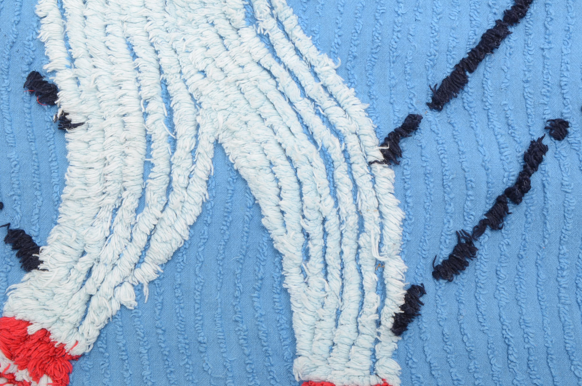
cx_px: 291
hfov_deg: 33.5
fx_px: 968
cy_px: 193
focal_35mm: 60
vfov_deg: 22.5
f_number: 22
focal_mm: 40
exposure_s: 1/160
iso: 100
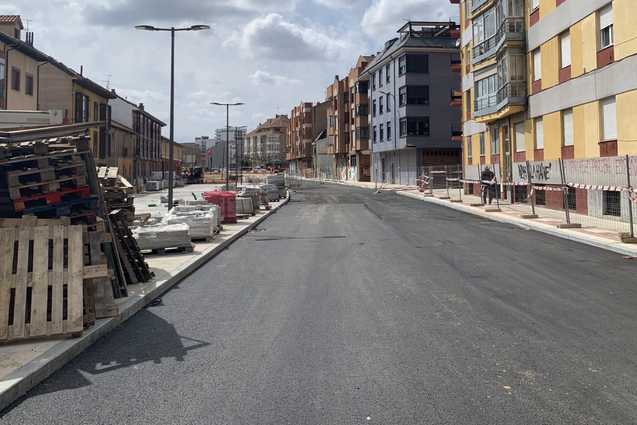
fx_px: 602
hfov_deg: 55.8
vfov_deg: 38.4
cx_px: 312
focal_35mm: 34
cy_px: 141
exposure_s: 1/5405
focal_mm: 4.25
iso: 25
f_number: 1.8
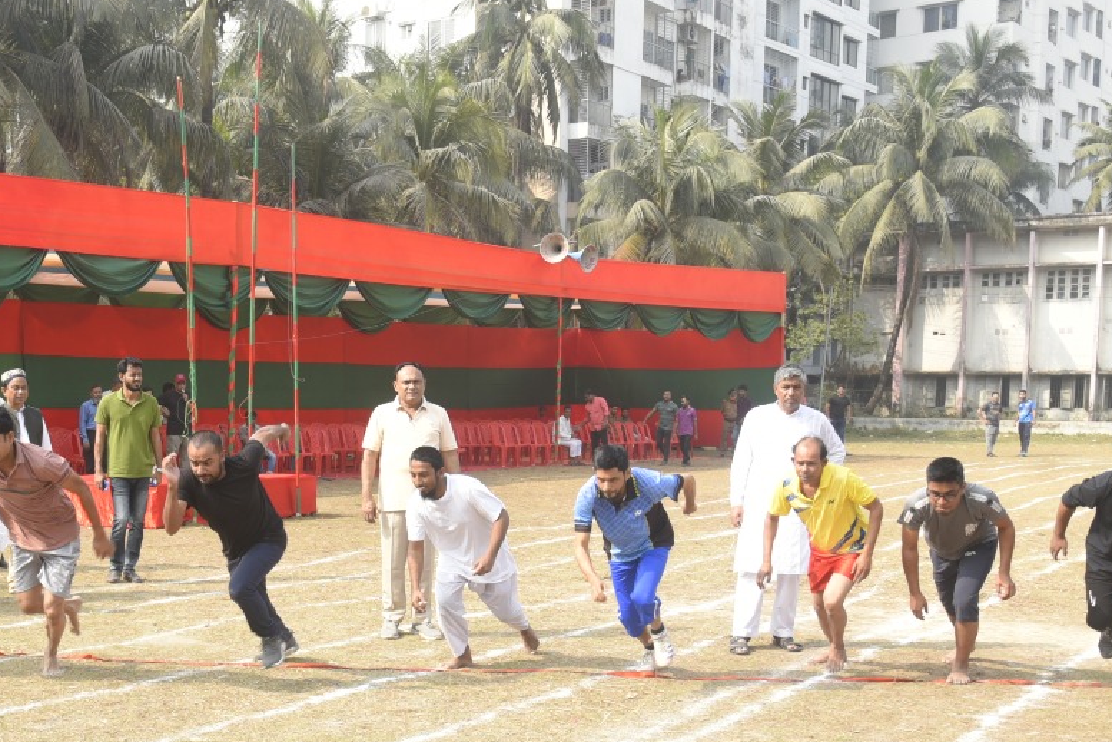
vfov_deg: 26.6
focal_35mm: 50
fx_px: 1544
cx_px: 270
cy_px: 574
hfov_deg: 38.5
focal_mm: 24
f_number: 6.3
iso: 200
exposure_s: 1/200
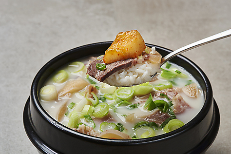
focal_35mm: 106
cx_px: 116
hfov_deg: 19.3
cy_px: 77
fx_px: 680
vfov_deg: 12.9
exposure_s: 1/125
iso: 100
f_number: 16
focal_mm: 105
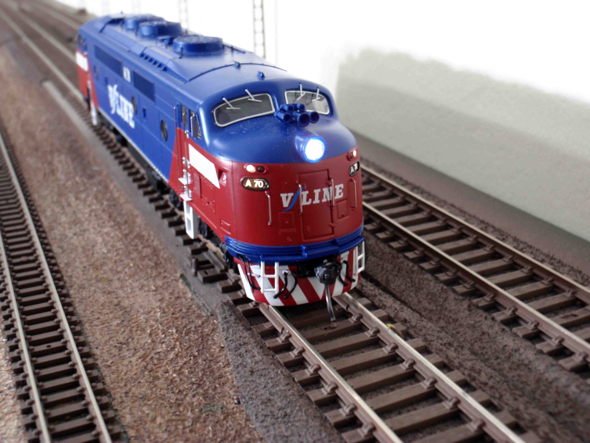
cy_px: 222
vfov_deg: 36.0
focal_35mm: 40
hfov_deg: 46.8
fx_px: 682
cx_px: 295
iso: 64
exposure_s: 1/4
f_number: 3.9
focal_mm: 7.25
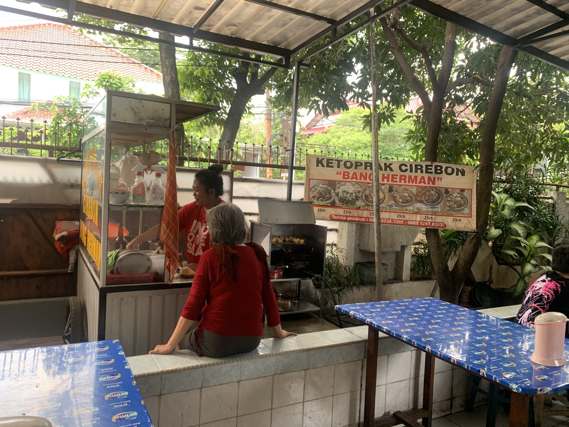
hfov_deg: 67.3
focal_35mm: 26
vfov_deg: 53.1
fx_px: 427
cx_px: 284
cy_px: 214
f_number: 1.8
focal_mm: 4.25
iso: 80
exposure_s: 1/121
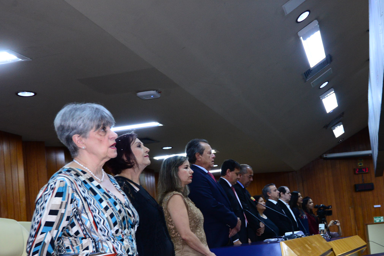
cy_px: 189
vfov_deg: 25.7
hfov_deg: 37.8
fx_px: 555
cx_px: 255
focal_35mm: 52
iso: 2000
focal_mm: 35
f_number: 5.6
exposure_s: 1/60
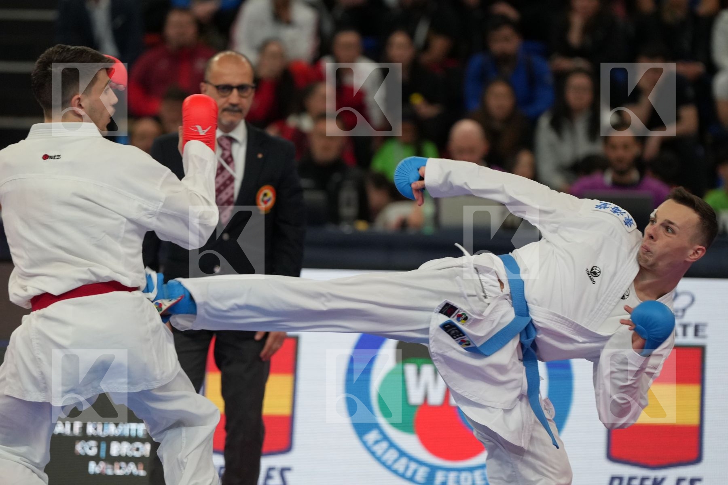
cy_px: 242
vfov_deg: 5.2
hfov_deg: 7.8
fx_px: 5338
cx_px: 364
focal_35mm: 264
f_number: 2.8
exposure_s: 1/1000
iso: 1600
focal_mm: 176
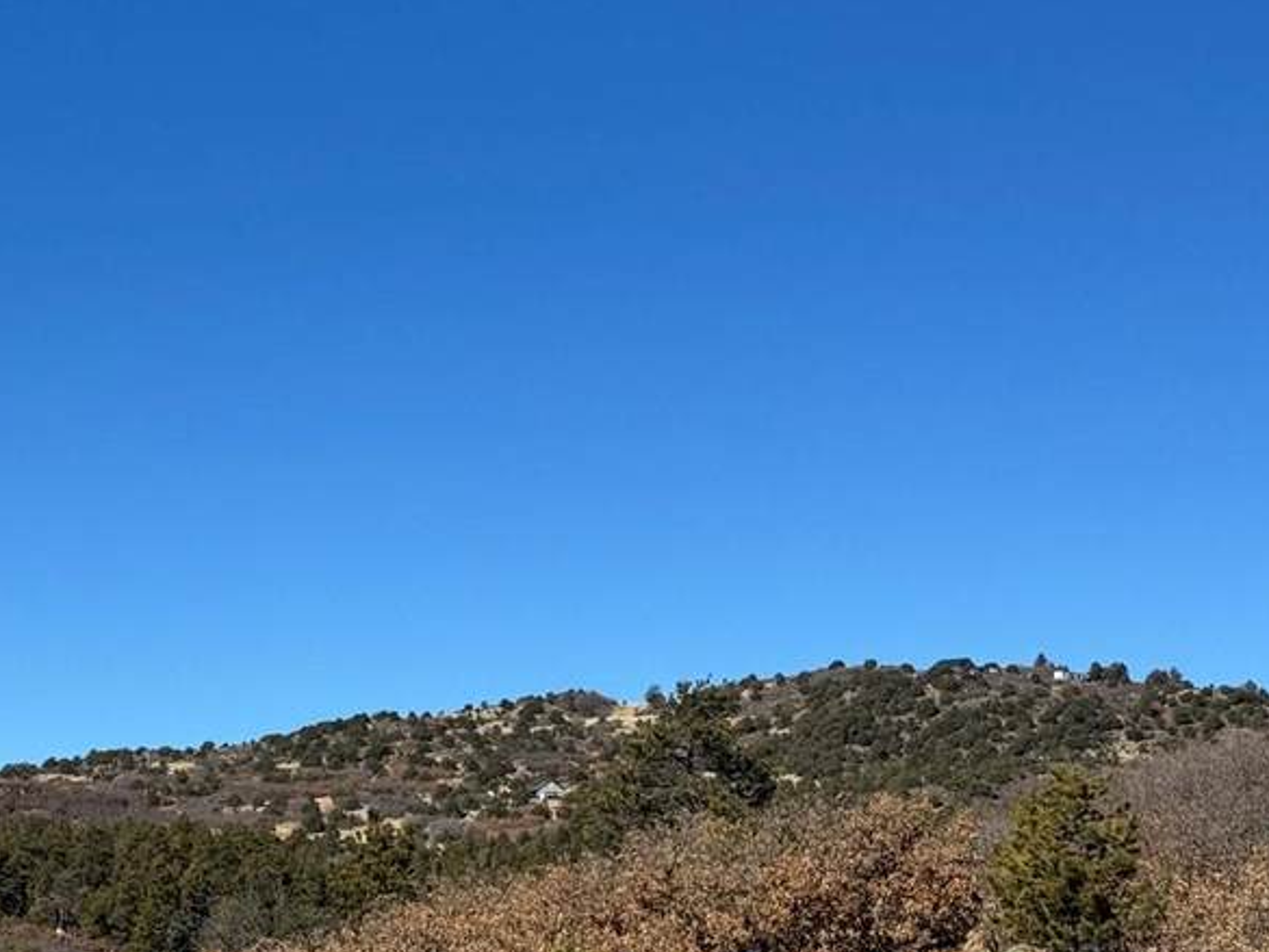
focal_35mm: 105
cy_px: 880
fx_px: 3850
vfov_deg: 14.0
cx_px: 48
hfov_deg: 18.3
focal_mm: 6.76
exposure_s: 1/7092
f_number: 1.78
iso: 64
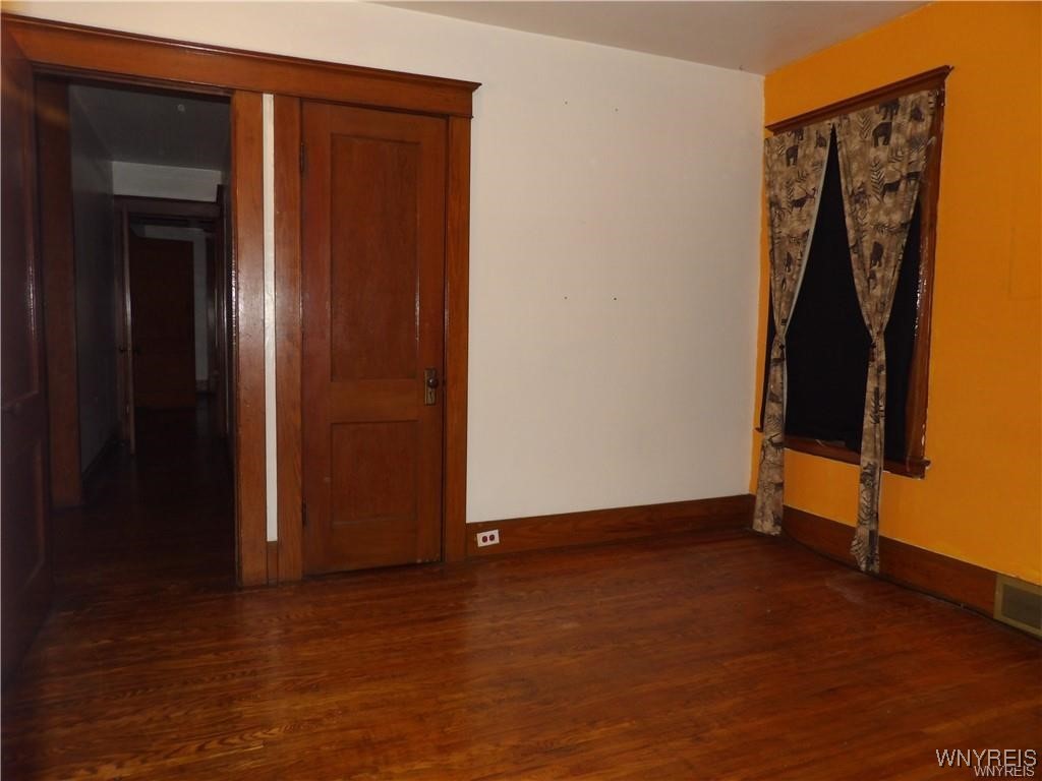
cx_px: 521
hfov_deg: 71.6
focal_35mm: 24
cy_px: 390
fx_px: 722
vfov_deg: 56.8
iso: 200
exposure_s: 1/60
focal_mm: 4.3
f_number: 2.8
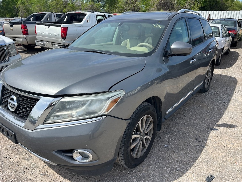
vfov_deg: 53.1
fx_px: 182
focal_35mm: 26
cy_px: 91
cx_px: 121
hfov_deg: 67.3
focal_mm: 5.7
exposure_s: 1/3356
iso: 50
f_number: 1.5
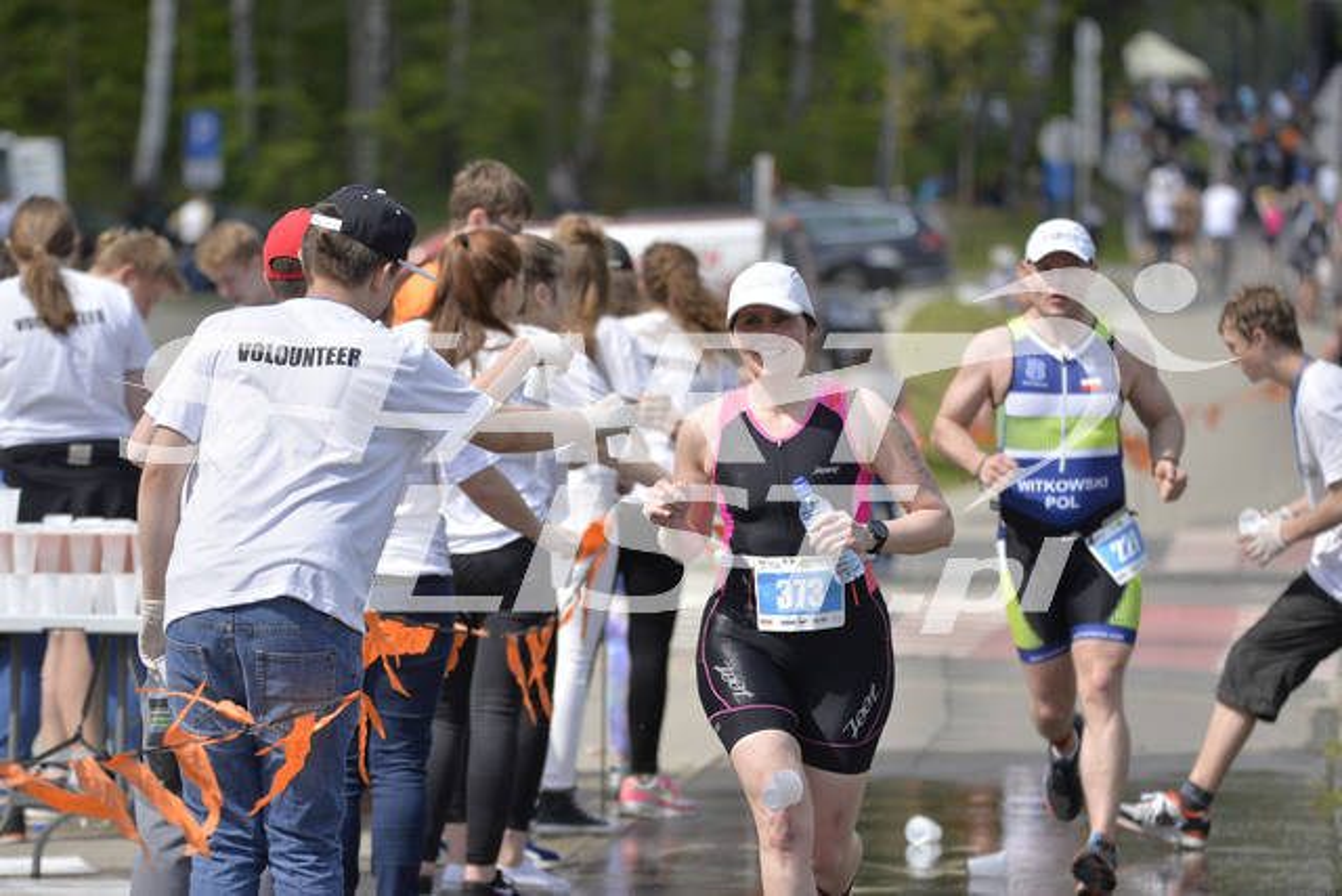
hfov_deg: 8.2
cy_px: 448
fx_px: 9321
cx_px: 671
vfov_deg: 5.5
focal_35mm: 250
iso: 400
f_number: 6.3
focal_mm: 250
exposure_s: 1/4000
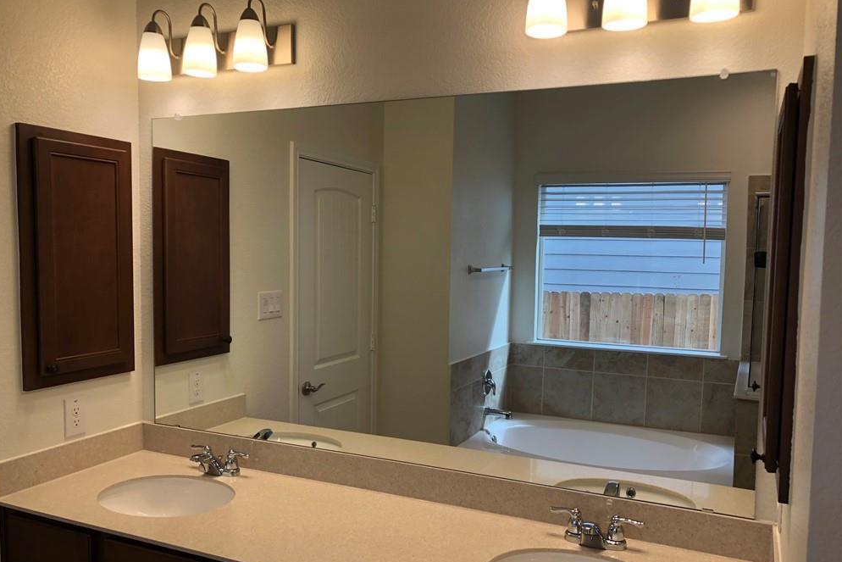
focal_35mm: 30
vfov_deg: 43.6
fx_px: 702
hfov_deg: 61.9
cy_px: 297
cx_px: 413
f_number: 1.8
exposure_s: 1/120
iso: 40
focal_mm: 4
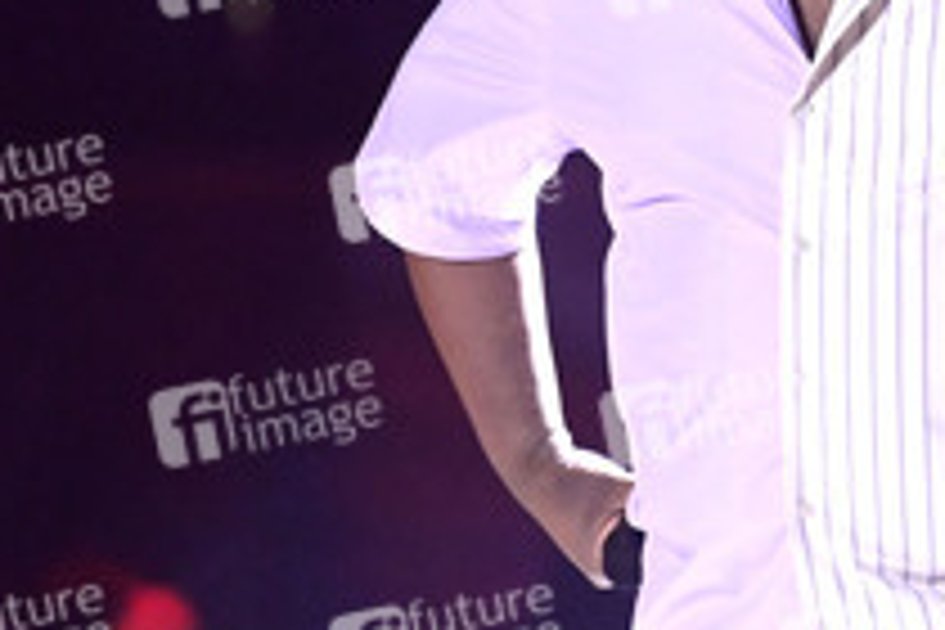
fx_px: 28217
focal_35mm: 1075
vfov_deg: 1.3
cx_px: 776
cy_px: 76
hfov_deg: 1.9
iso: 16000
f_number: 5.6
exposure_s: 1/250
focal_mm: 500
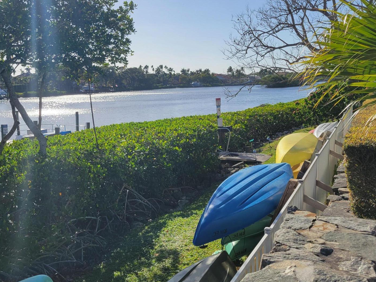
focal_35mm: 37
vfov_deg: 38.6
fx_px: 402
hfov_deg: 49.7
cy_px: 121
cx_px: 141
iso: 40
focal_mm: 5.4
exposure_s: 1/3399
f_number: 1.8
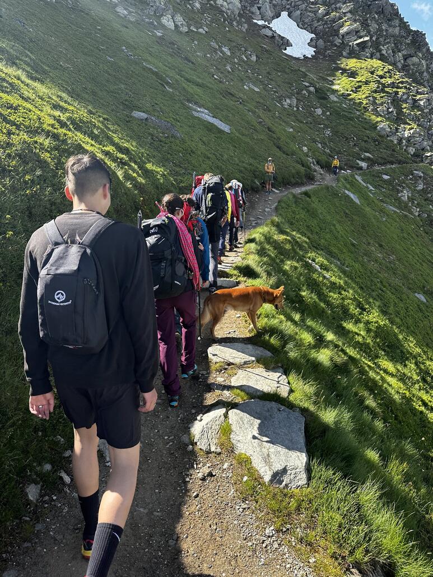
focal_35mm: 24
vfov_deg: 71.6
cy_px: 288
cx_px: 216
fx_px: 400
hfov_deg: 56.8
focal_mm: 6.86
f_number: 1.78
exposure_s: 1/1083
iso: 80
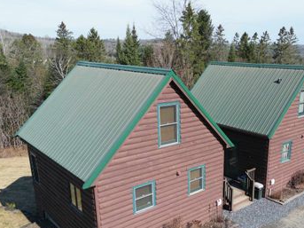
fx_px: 307
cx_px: 213
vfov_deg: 40.3
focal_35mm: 35
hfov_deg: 51.2
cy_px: 145
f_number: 1.7
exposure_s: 1/2500
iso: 140
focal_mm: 6.72
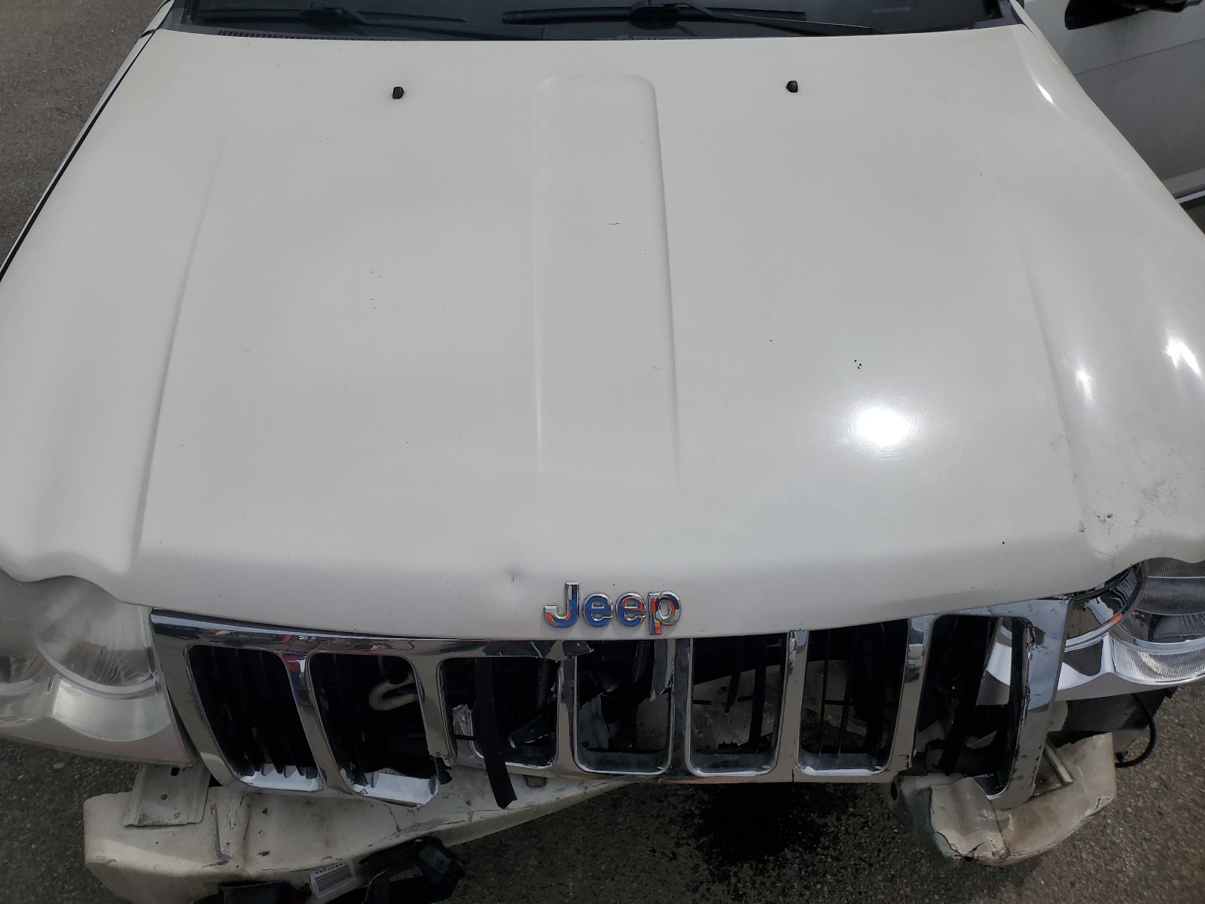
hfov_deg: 67.3
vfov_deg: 53.1
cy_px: 452
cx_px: 602
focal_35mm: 26
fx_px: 905
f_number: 1.5
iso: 50
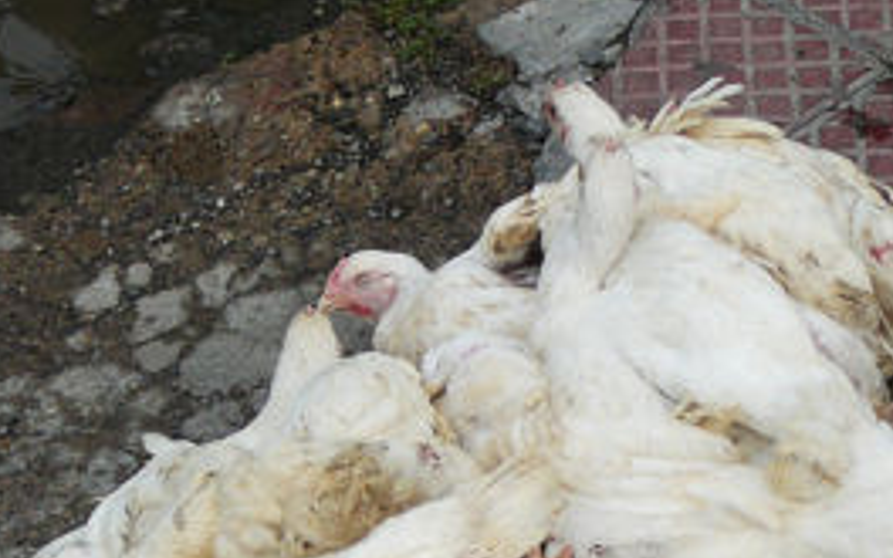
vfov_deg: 10.6
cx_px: 551
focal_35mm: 121
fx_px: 2945
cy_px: 700
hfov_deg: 17.2
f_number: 3.3
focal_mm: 7
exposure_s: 1/250
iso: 80
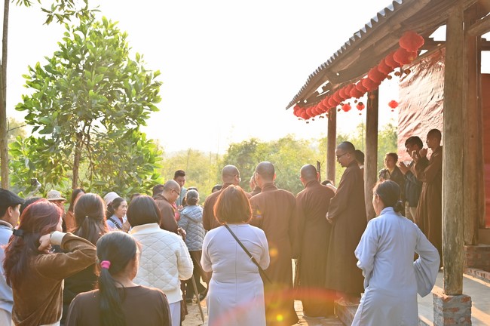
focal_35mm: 46
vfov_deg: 29.2
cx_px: 245
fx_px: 625
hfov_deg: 42.8
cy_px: 163
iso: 400
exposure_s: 1/250
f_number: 5
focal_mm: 46
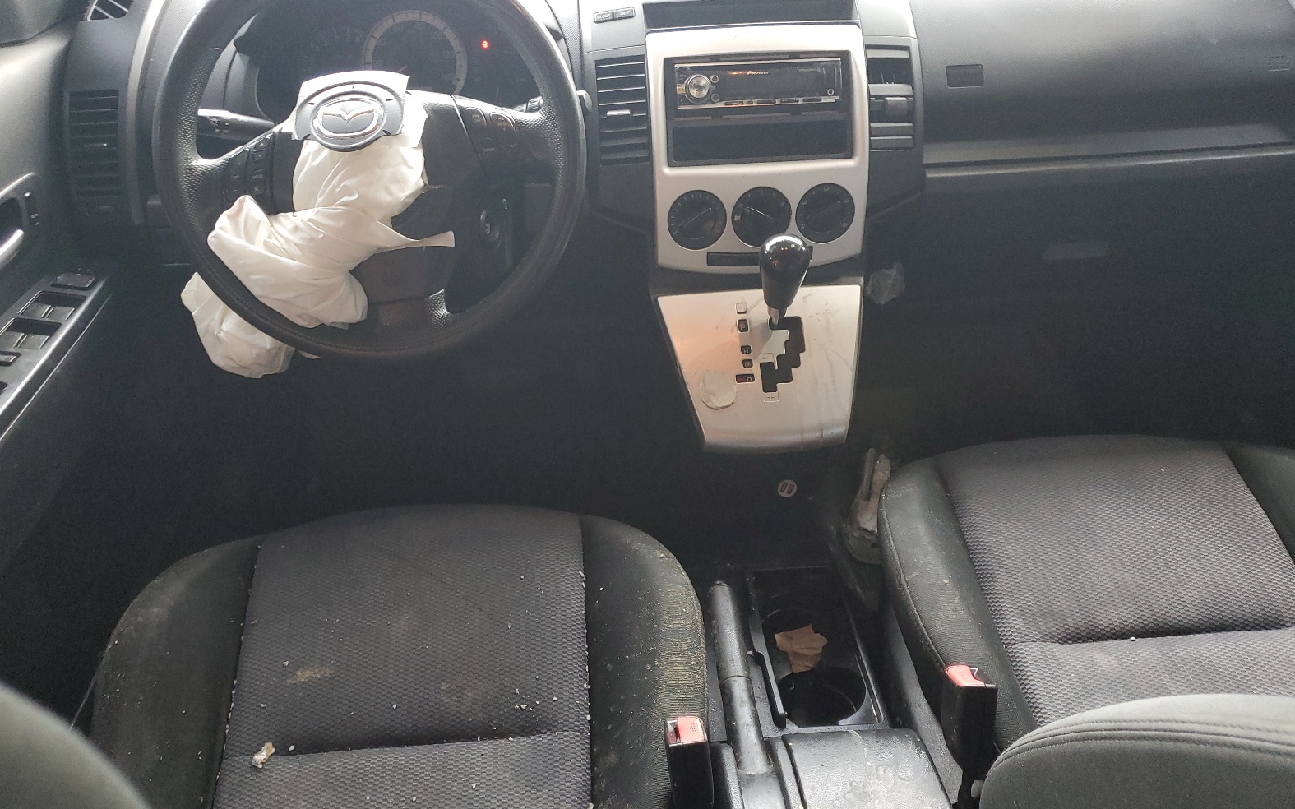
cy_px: 395
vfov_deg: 44.5
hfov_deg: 66.5
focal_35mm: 28
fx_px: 988
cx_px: 647
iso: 163
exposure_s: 1/60.2
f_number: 1.5
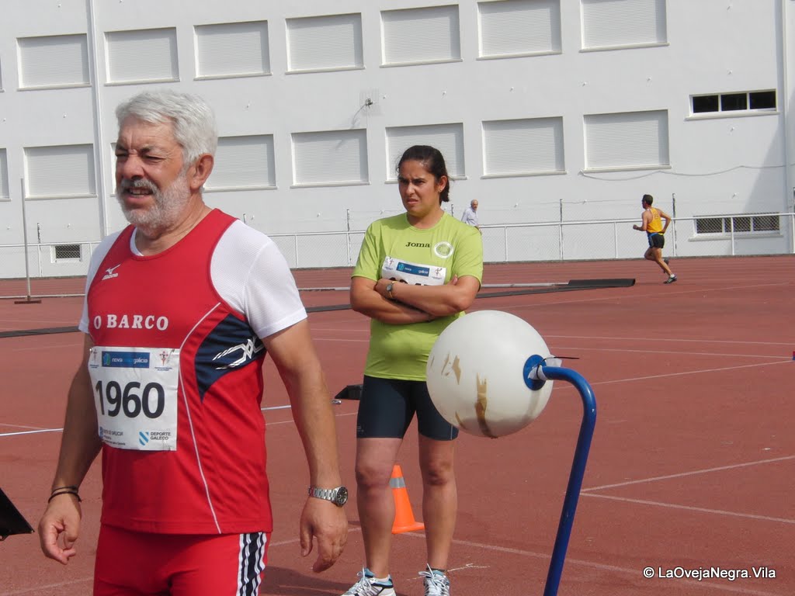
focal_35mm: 82
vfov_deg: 18.0
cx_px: 398
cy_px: 298
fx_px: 1883
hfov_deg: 23.8
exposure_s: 1/500
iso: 100
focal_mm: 14.6
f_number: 6
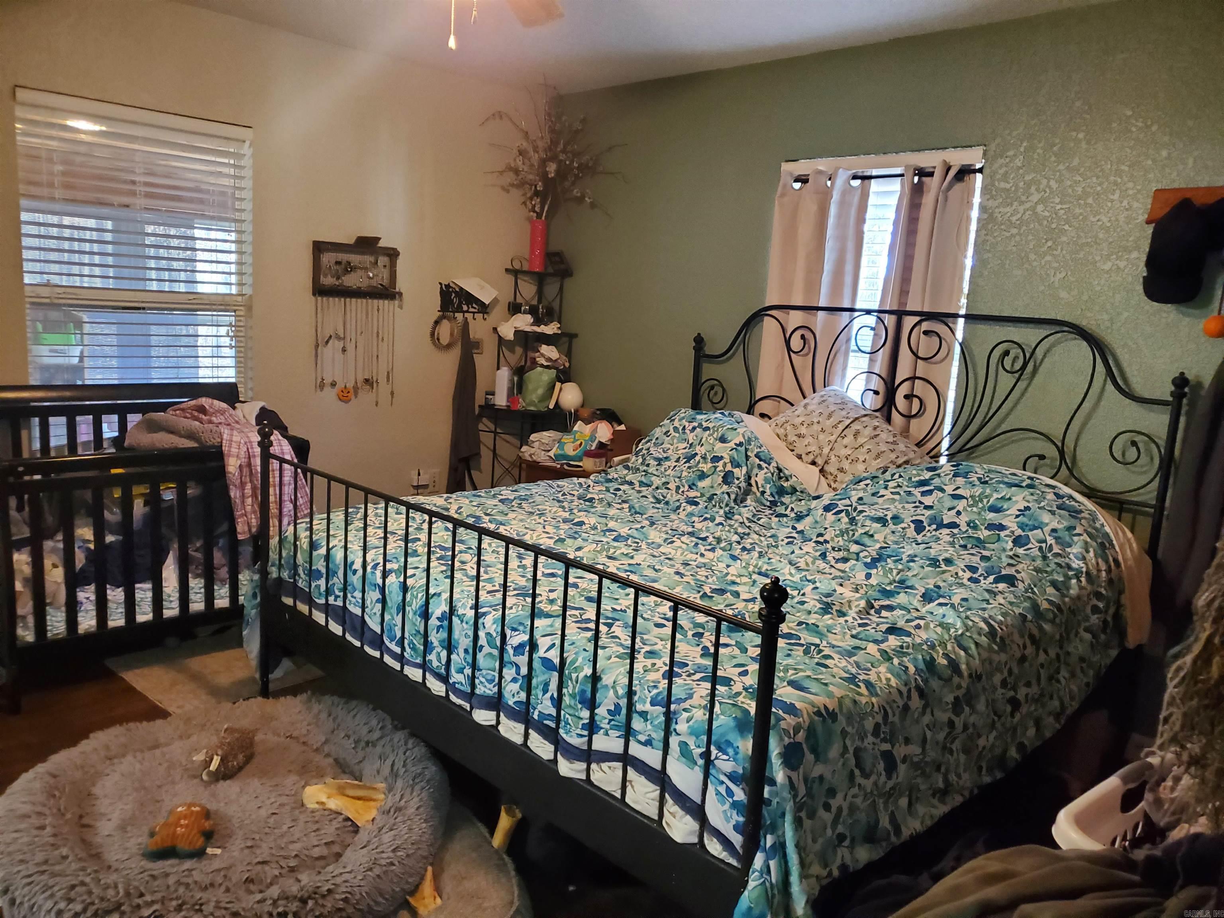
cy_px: 459
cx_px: 612
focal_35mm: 26
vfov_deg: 53.1
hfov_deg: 67.3
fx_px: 919
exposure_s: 1/40
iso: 500
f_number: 1.5
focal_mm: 4.3
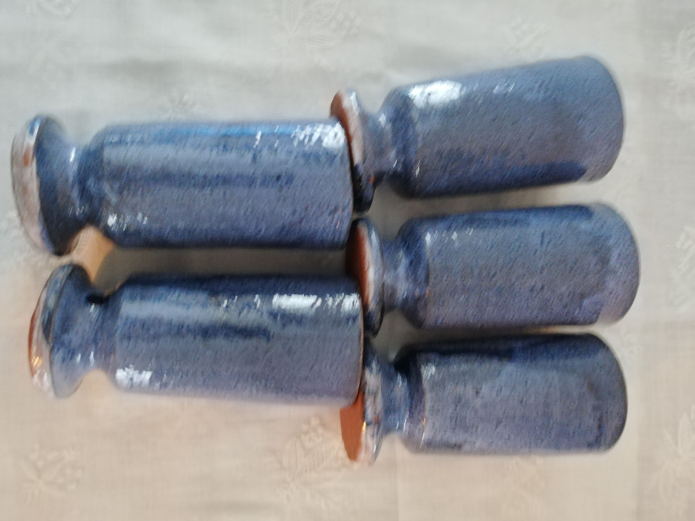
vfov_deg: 53.1
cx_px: 348
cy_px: 260
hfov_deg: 67.3
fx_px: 522
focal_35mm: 26
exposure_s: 1/20
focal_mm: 3.81
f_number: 2.2
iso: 500
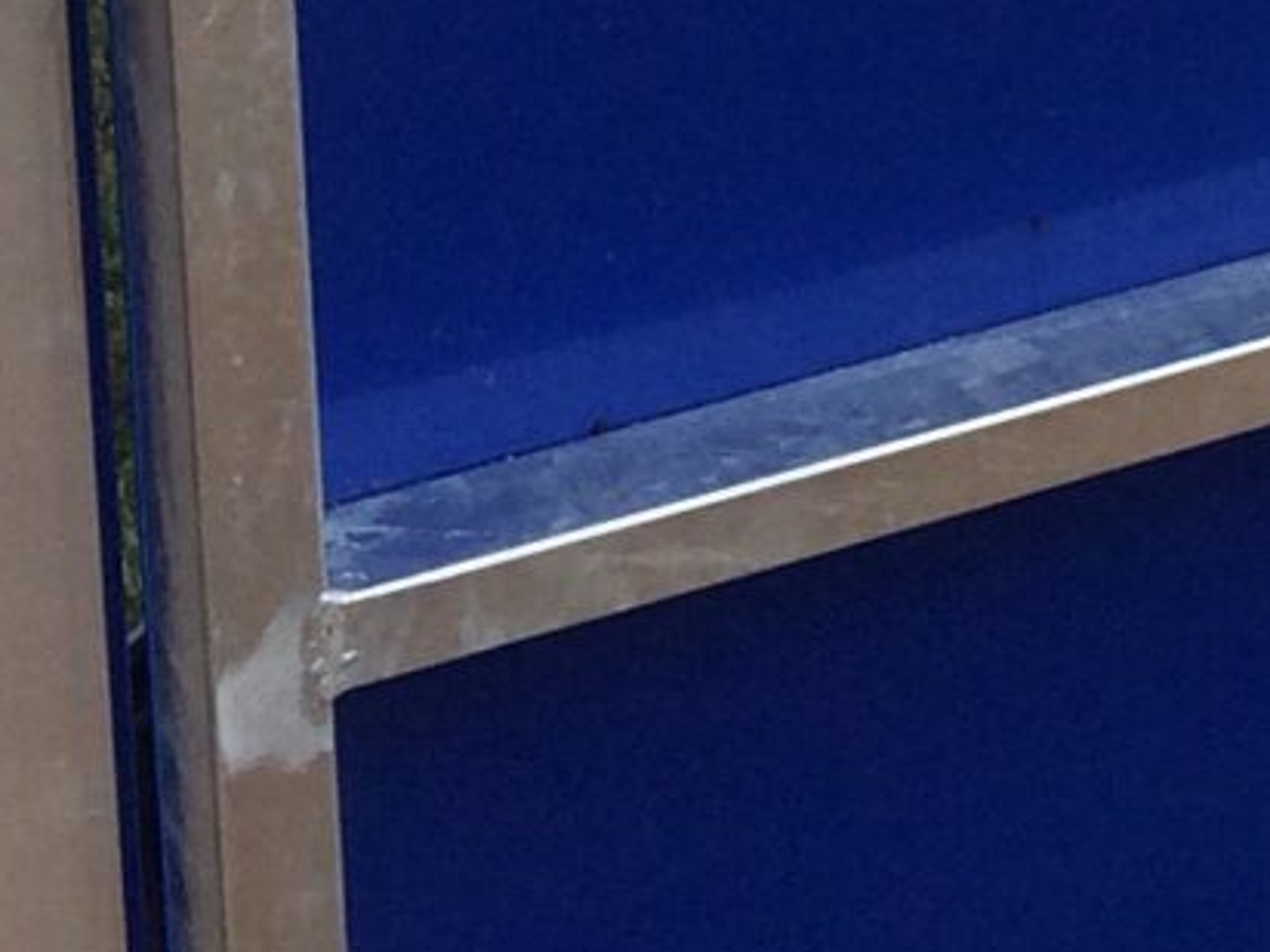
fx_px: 6457
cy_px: -1218
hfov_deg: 10.2
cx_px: 2734
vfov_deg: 7.9
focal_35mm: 176
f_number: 2.2
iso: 32
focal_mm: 4.15
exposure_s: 1/1282
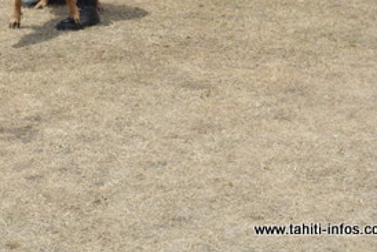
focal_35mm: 133
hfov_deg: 15.1
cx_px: -25
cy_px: -38
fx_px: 1393
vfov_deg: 10.2
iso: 1000
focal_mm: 38
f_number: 14
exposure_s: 1/800
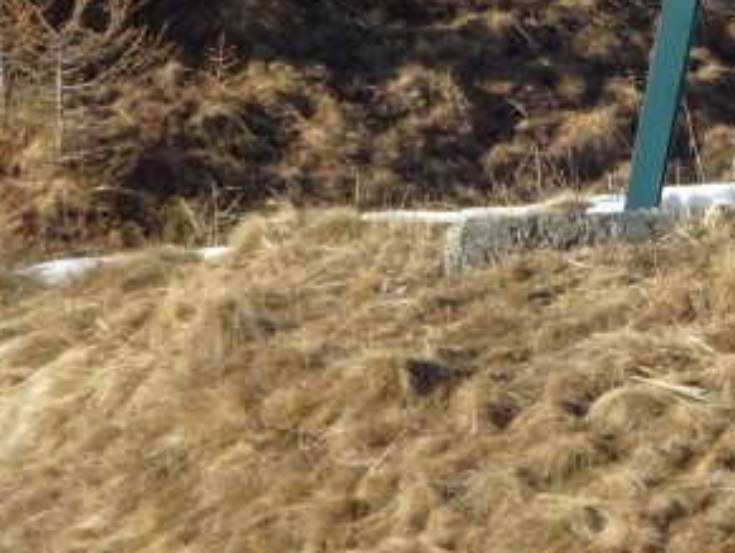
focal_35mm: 608
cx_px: 831
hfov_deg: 3.3
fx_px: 12926
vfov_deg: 2.4
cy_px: -359
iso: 80
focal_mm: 29.57
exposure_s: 1/200
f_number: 5.6
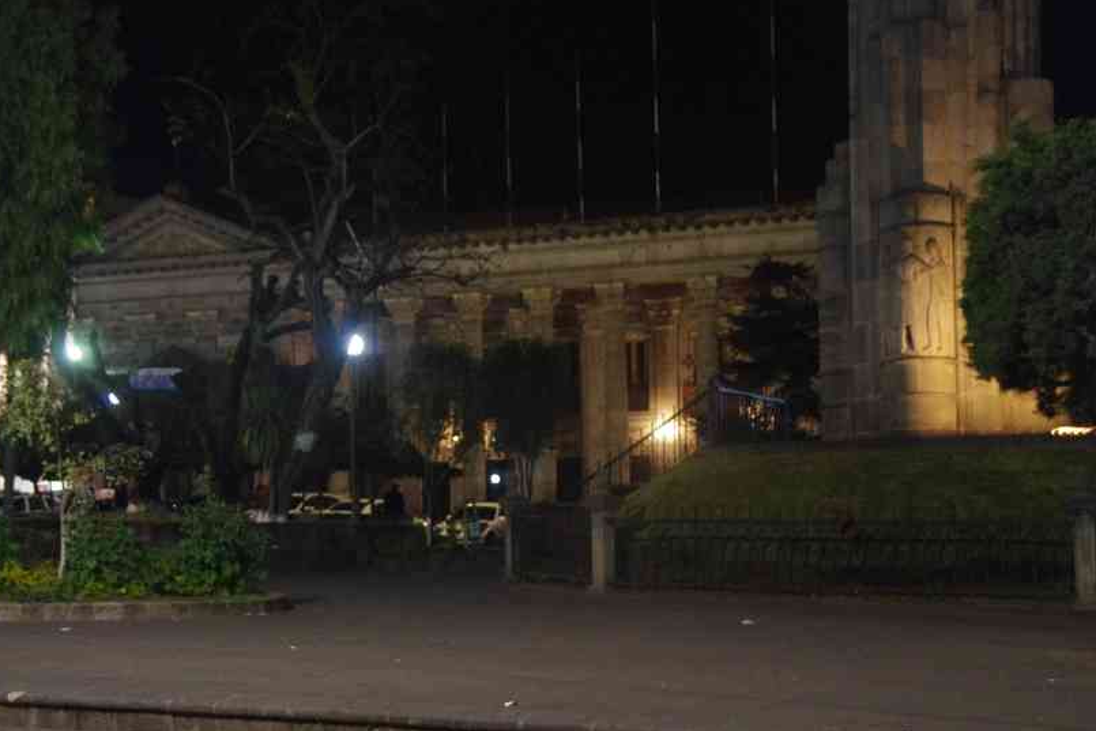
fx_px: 2200
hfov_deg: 27.9
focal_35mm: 72
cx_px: 449
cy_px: 383
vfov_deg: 18.9
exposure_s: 1/4
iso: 3200
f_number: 4.5
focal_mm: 38.8
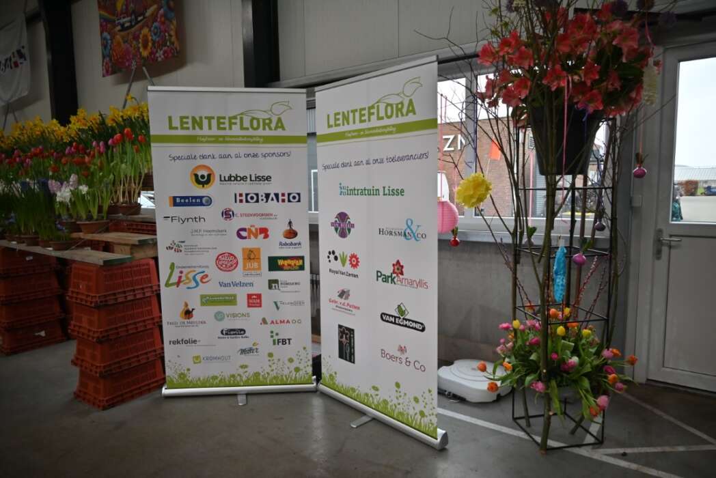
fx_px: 478
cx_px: 358
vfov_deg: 53.2
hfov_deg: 73.7
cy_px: 239
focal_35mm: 24
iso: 400
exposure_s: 1/200
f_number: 4
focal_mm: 24
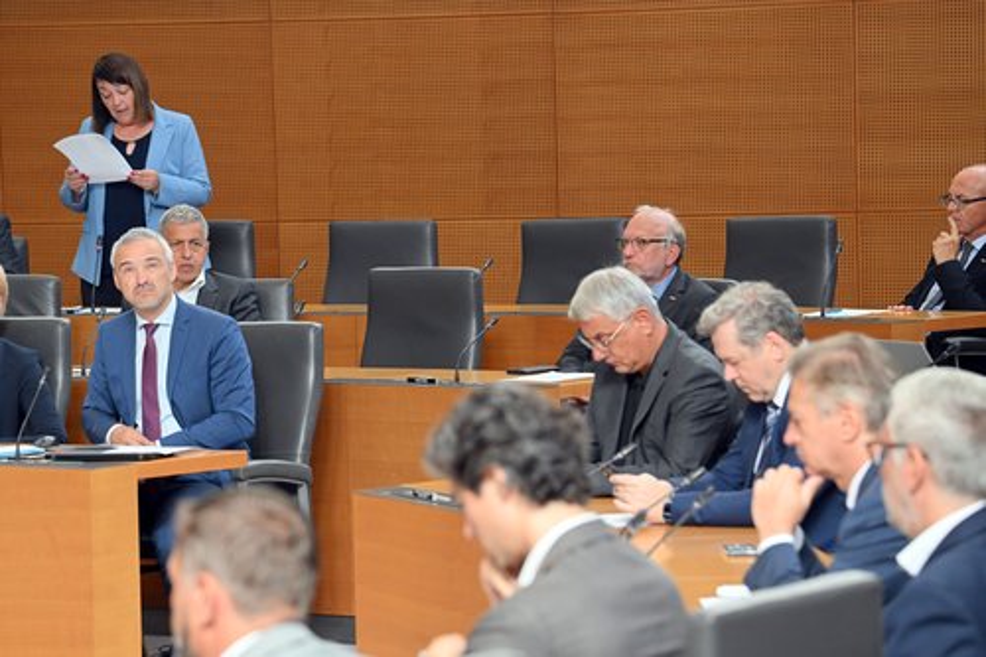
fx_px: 4107
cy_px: 328
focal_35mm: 150
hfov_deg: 13.7
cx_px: 493
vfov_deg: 9.1
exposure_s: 1/250
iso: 2000
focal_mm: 150
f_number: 5.6
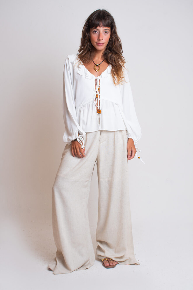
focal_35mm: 53
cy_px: 147
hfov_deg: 25.5
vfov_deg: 37.5
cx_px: 97
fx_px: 426
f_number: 9
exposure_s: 1/160
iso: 100
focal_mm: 35
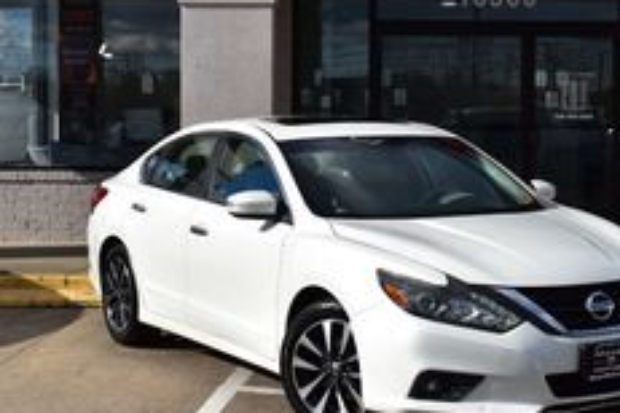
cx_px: 472
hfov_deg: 25.6
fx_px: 1343
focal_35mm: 78
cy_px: 153
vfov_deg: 17.5
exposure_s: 1/500
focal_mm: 30
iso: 200
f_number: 11
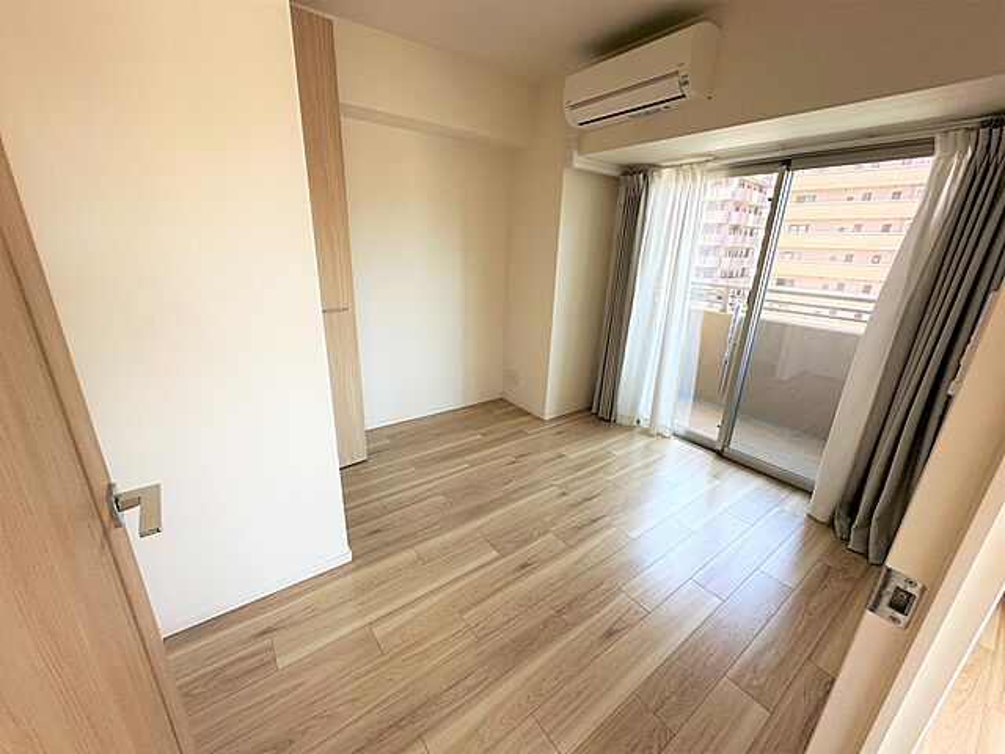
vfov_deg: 85.7
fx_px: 406
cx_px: 502
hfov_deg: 102.1
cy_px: 377
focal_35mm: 14
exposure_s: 1/99
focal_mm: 2.22
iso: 64
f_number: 2.2
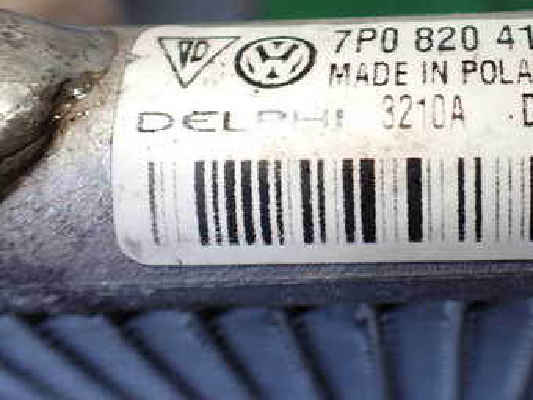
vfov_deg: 27.2
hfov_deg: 35.1
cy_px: 100
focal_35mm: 53
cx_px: 420
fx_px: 816
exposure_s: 1/125
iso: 125
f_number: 2.3
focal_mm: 5.4
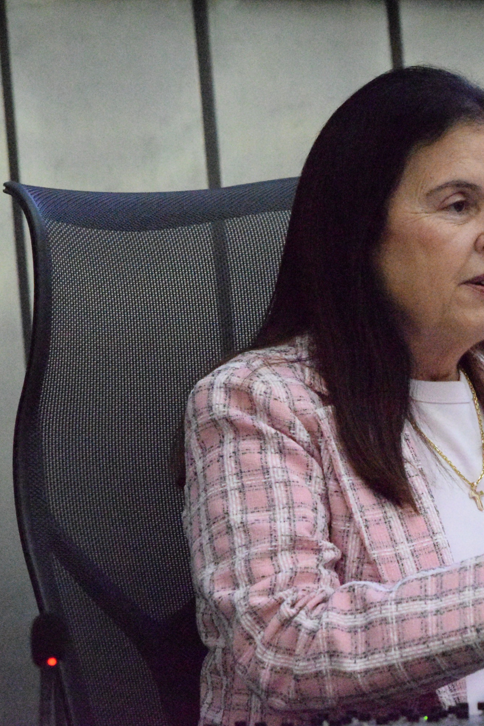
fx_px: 5444
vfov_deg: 7.6
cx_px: 461
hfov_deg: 5.1
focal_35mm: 270
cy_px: 363
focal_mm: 120
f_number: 8
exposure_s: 1/400
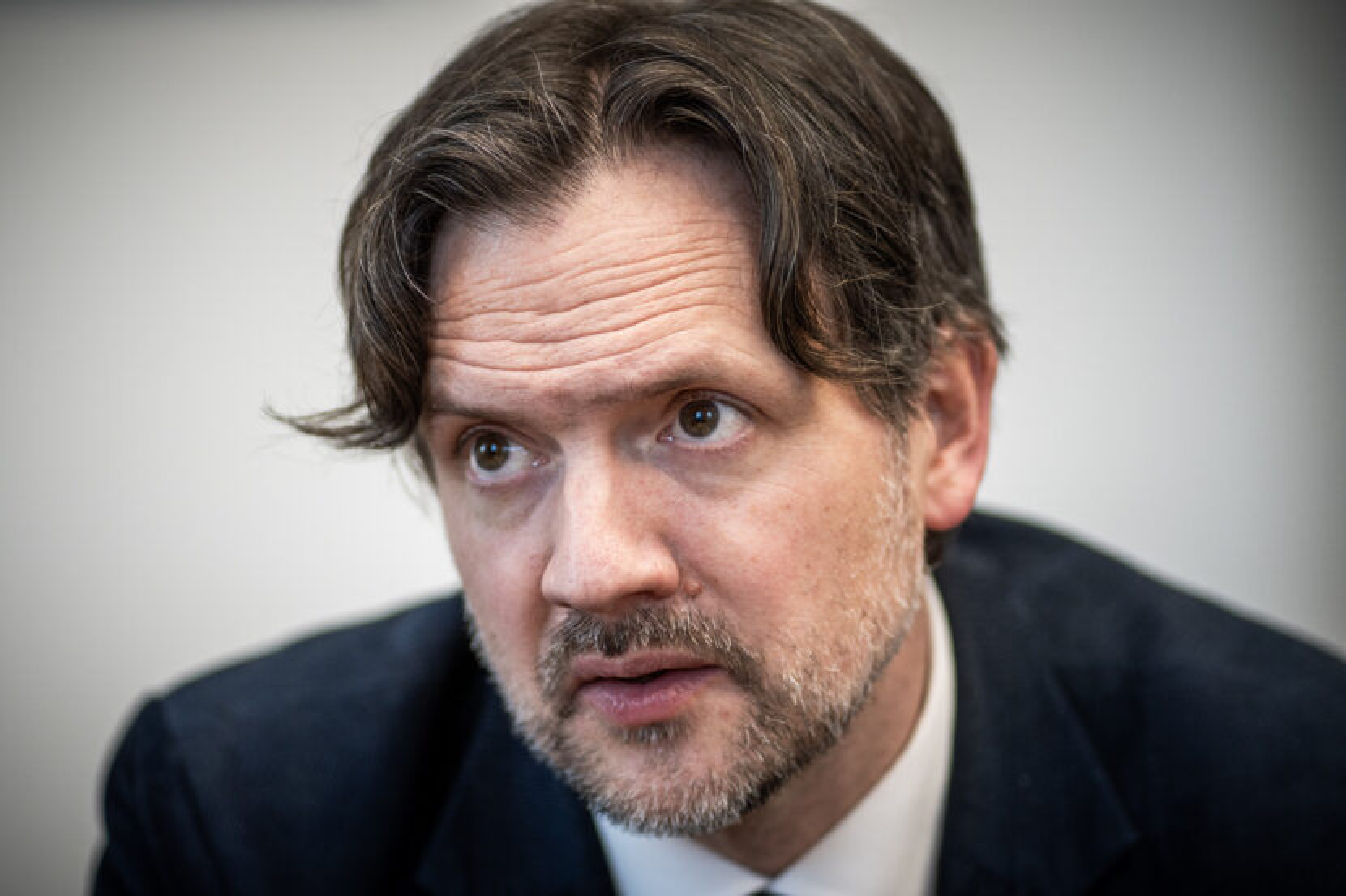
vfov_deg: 10.8
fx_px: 4747
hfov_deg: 16.1
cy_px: 448
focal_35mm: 127
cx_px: 673
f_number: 1.8
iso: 320
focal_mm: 85
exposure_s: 1/250
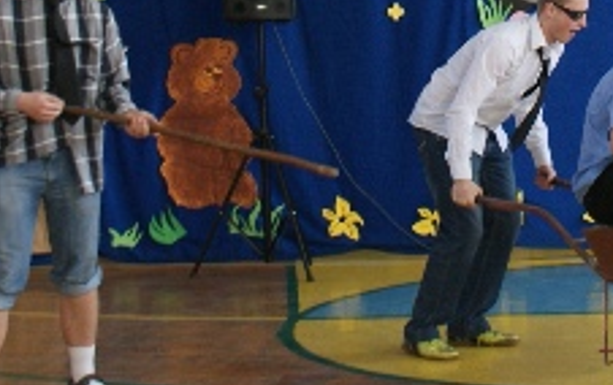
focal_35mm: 121
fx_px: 2024
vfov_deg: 10.6
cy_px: -153
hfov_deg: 17.1
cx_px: 499
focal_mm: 28
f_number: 4.5
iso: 400
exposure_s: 1/80
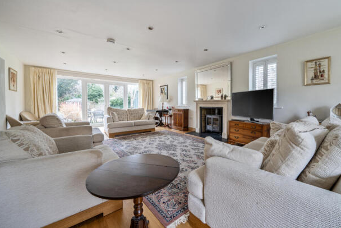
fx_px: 133
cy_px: 106
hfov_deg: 104.1
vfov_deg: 81.2
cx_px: 180
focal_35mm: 14
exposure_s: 1.6
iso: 100
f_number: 8
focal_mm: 13
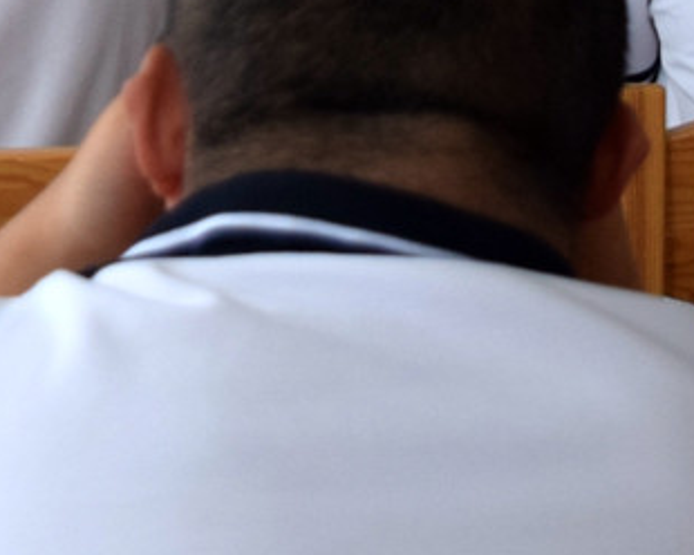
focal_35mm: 211
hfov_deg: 9.1
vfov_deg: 7.2
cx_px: -13
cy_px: -326
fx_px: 4339
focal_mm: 31
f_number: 4.2
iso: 560
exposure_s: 1/60
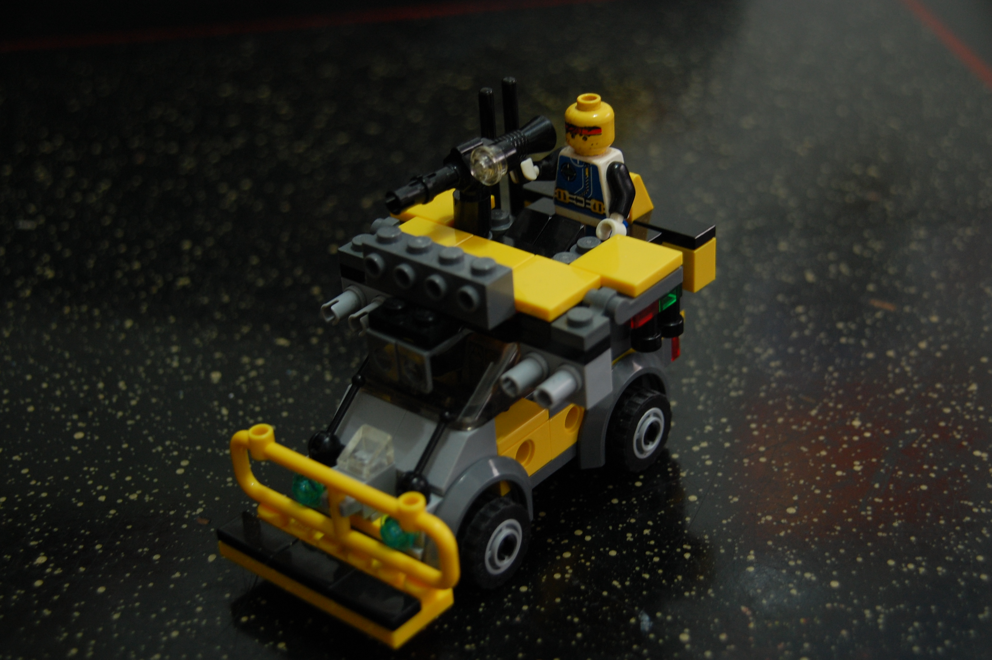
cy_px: 330
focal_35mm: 66
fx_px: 1817
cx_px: 496
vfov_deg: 20.6
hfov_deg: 30.5
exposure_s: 1/8
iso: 400
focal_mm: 44
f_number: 5
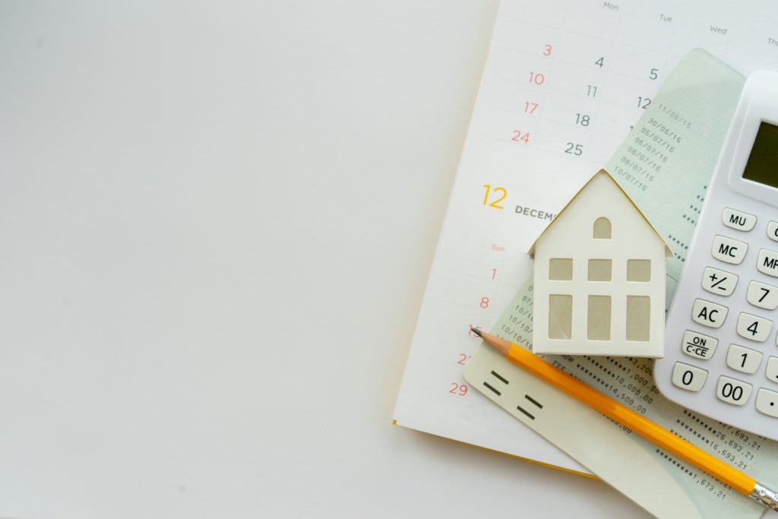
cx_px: 389
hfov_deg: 36.2
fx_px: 1189
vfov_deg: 24.6
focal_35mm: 55
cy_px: 260
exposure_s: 1/40
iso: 320
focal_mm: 55
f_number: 8
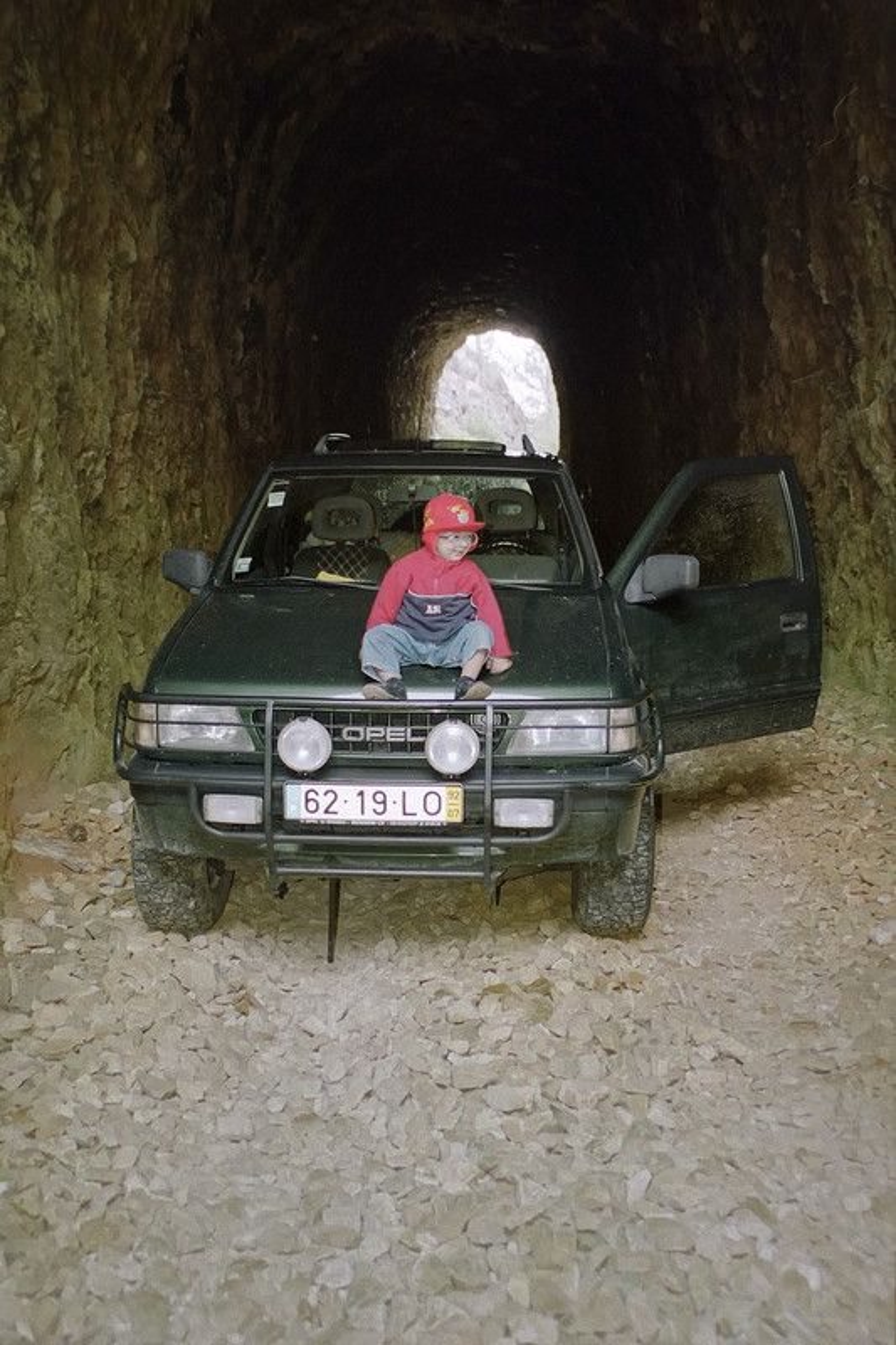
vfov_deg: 38.9
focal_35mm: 51
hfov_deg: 26.5
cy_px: 672
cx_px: 448
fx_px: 1905
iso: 125
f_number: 6.3
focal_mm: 14.4
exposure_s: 1/1000
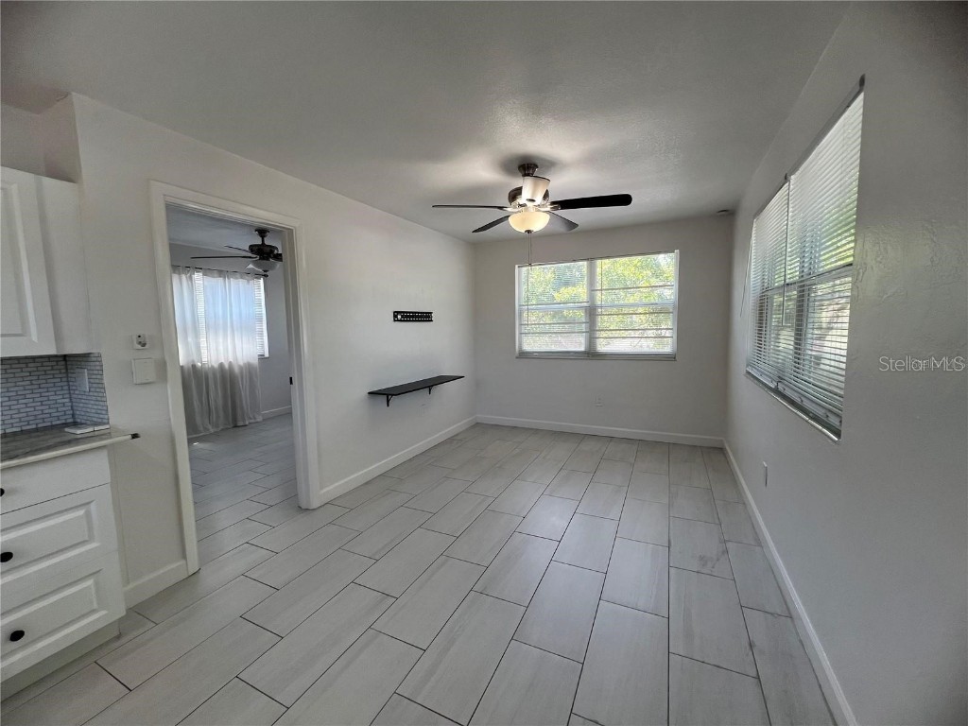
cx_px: 484
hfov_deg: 106.2
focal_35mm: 13
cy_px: 363
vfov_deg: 89.9
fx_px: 364
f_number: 1.8
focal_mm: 1.57
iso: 80
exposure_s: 1/120
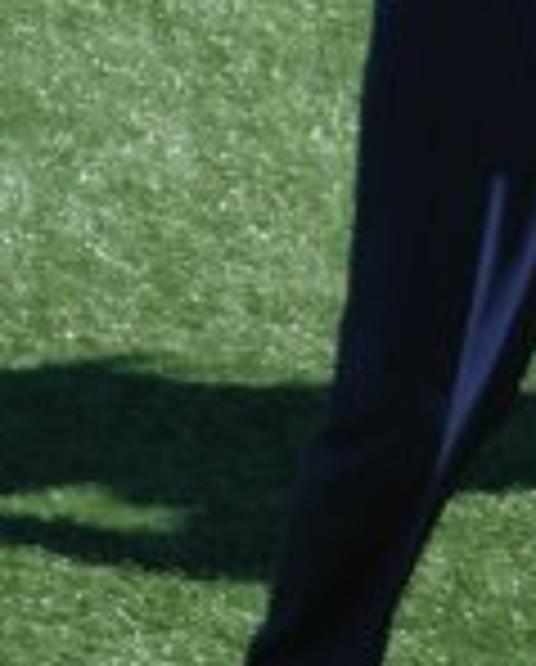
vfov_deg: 0.8
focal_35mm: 2275
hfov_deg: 0.7
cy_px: -184
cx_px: 399
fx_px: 44973
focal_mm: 400
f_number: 5.6
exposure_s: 1/400
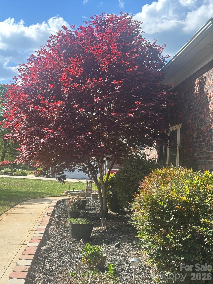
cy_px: 142
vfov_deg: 39.7
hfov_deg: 30.3
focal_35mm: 48
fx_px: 394
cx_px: 106
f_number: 1.78
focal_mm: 6.86
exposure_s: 1/1289
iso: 64
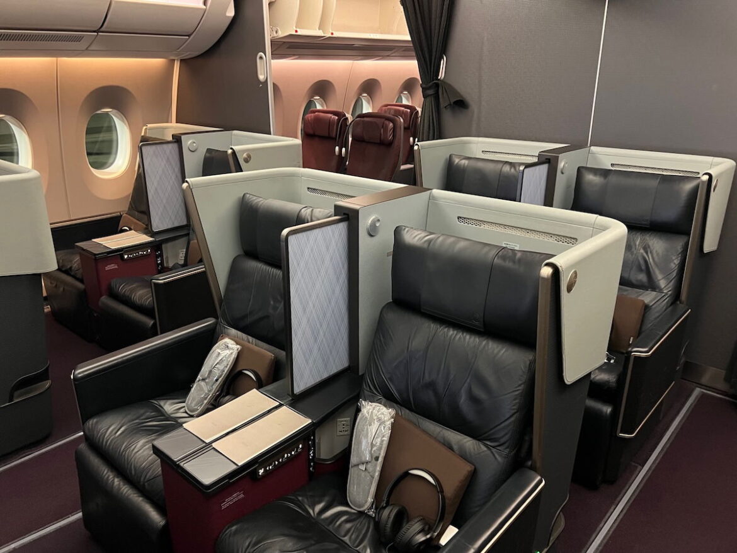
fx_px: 554
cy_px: 276
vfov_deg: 53.1
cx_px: 368
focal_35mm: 26
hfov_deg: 67.3
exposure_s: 1/34
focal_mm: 5.7
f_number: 1.5
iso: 640
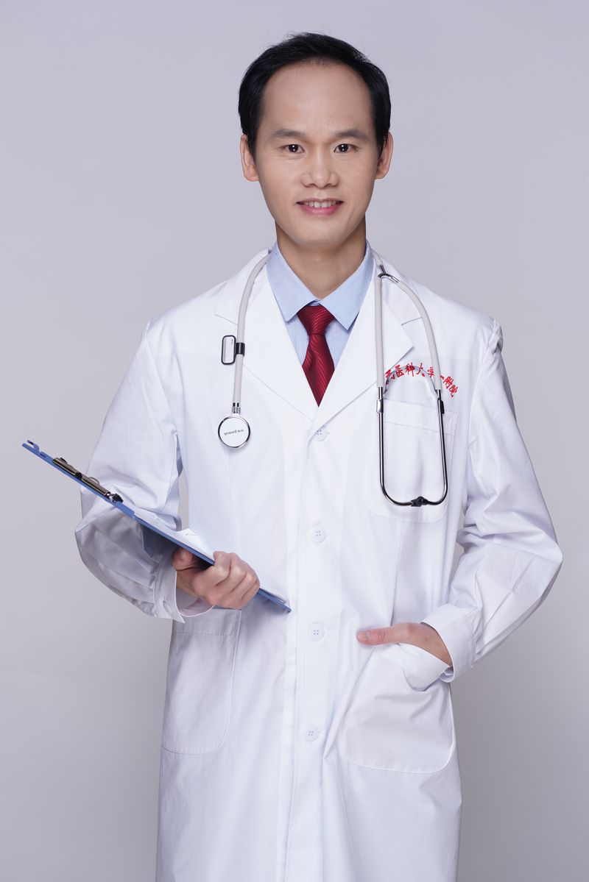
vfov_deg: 23.9
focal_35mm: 85
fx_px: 2085
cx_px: 294
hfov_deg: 16.1
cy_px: 441
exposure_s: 1/160
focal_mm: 85
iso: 100
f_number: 5.6
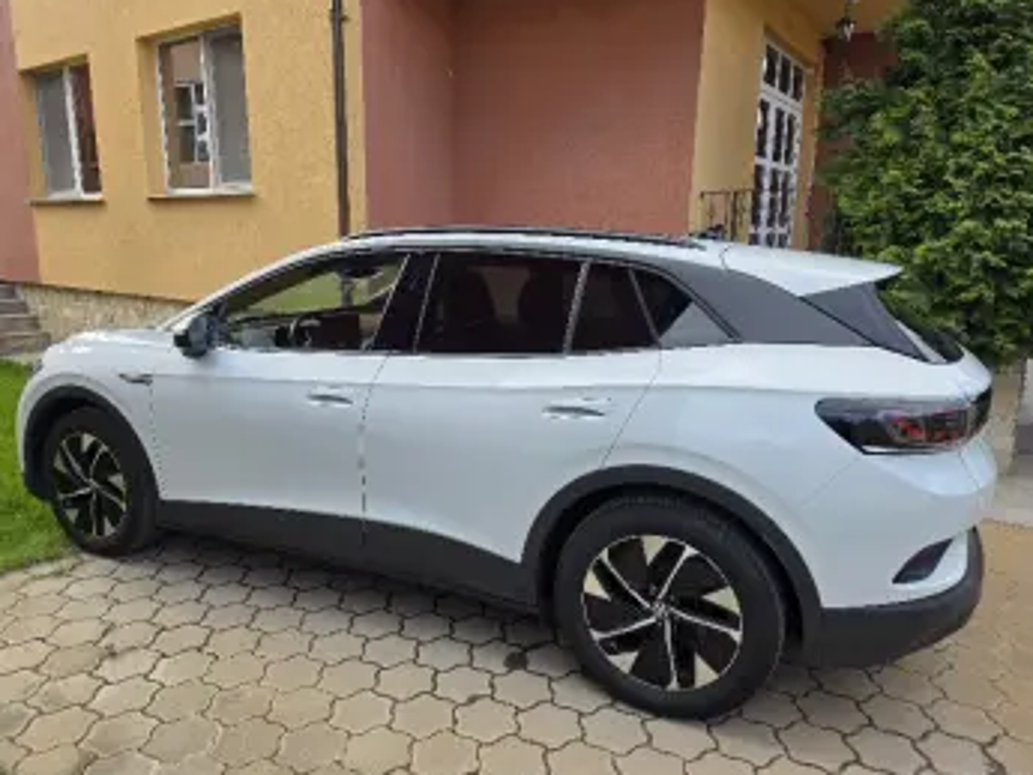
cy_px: 386
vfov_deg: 56.8
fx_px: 716
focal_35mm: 24
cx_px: 515
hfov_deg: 71.6
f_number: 1.7
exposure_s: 1/1429
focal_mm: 6.3
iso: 80
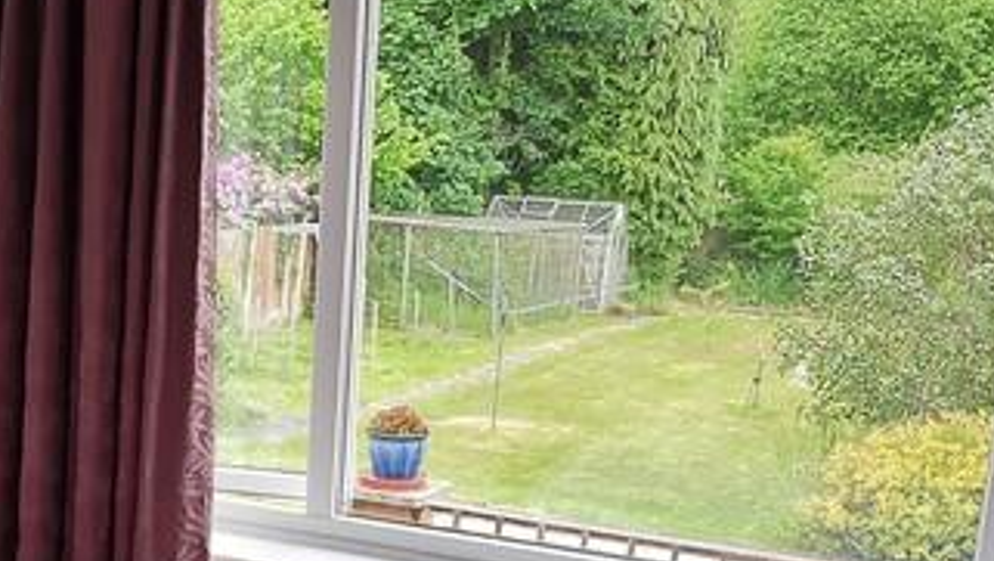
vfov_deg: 20.0
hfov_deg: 34.6
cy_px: 502
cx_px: 232
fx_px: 1556
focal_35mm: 59
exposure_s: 1/117
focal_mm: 2.26
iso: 50
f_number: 2.2
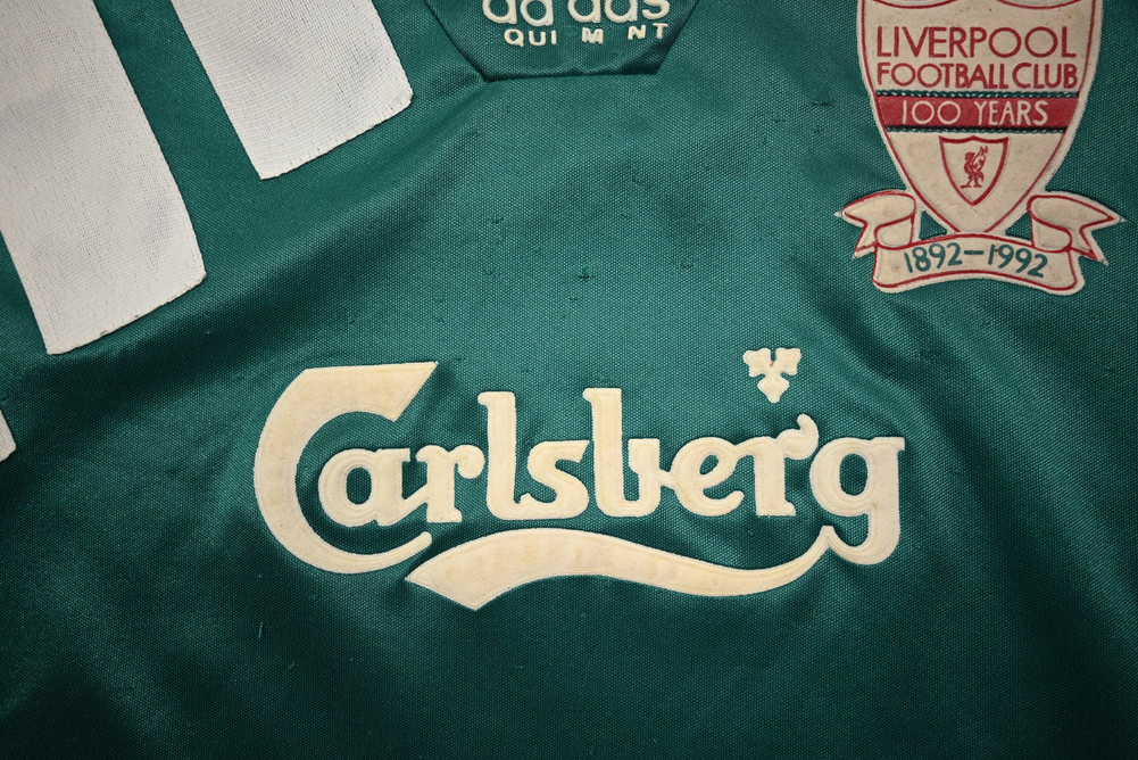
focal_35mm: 28
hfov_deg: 64.5
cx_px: 569
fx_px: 901
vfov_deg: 45.7
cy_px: 380
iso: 200
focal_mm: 28.5
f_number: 4.5
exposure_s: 1/125
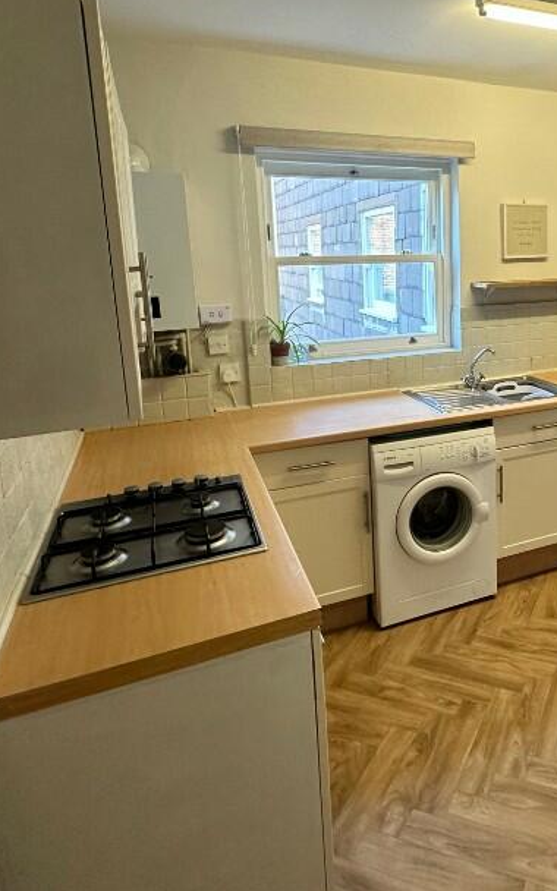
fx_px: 607
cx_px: 460
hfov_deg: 46.2
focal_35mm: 25
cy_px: 344
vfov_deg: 71.6
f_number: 2.2
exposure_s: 1/100
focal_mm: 2.22
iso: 160
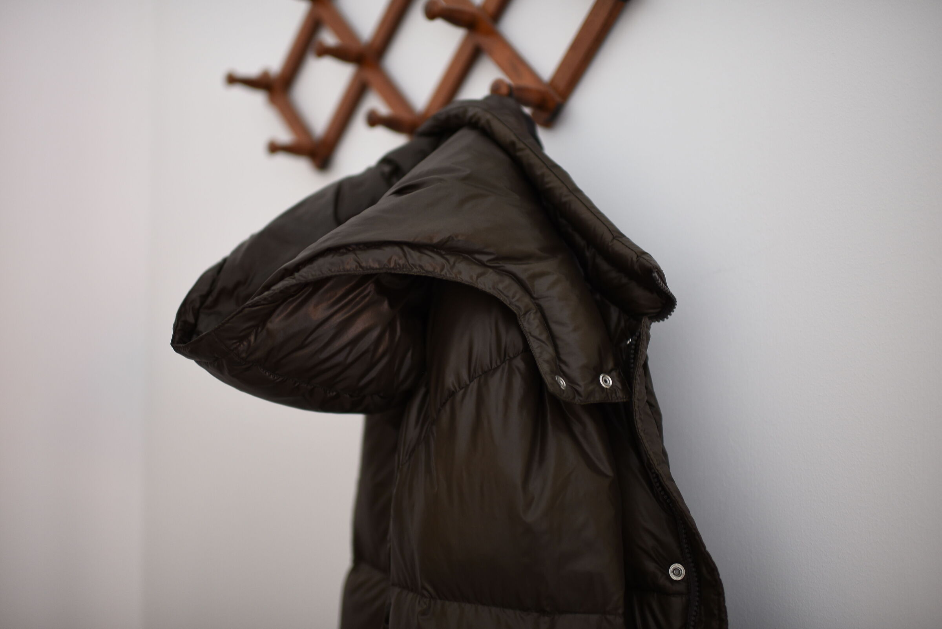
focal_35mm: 35
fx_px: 916
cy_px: 314
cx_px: 471
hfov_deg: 54.4
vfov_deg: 37.9
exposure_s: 1/20
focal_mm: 35
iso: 500
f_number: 1.4
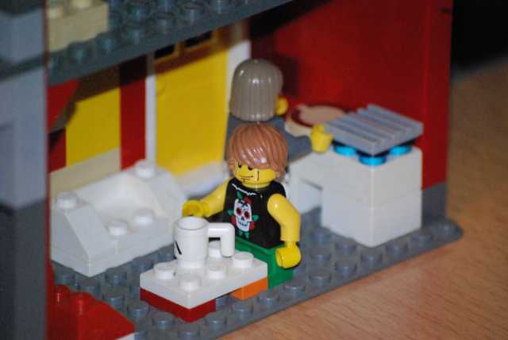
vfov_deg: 4.6
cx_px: 254
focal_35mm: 300
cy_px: 170
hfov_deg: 6.9
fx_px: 4237
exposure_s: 1/60
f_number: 7.1
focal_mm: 200
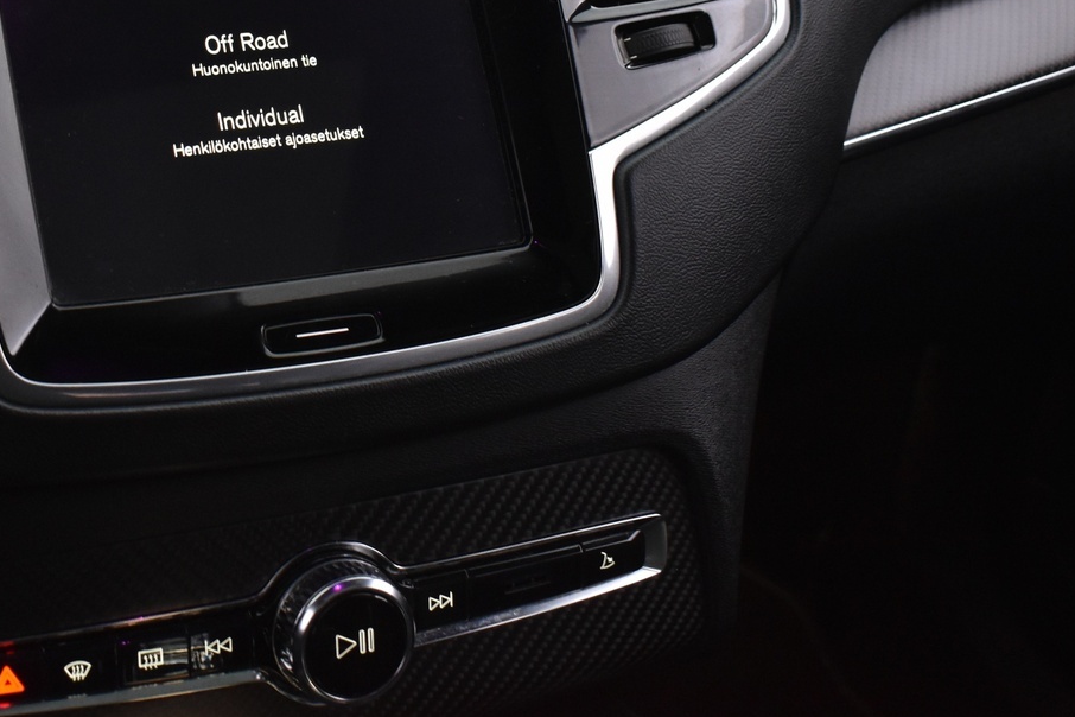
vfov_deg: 22.7
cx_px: 135
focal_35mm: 59
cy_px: 137
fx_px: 1762
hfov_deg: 32.5
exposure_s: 1/13
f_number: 5.6
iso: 1250
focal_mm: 22
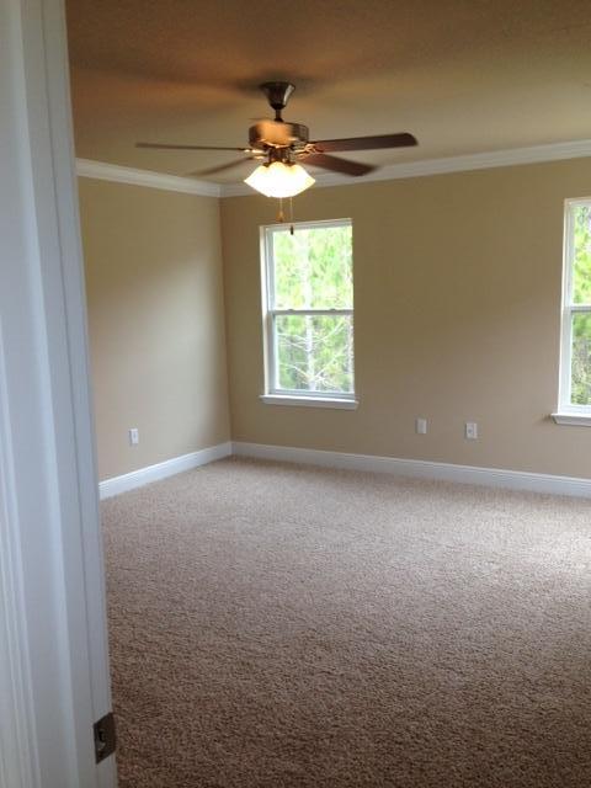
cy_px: 394
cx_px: 296
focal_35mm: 33
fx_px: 751
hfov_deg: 42.9
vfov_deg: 55.4
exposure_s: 1/120
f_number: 2.4
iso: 80
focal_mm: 4.12
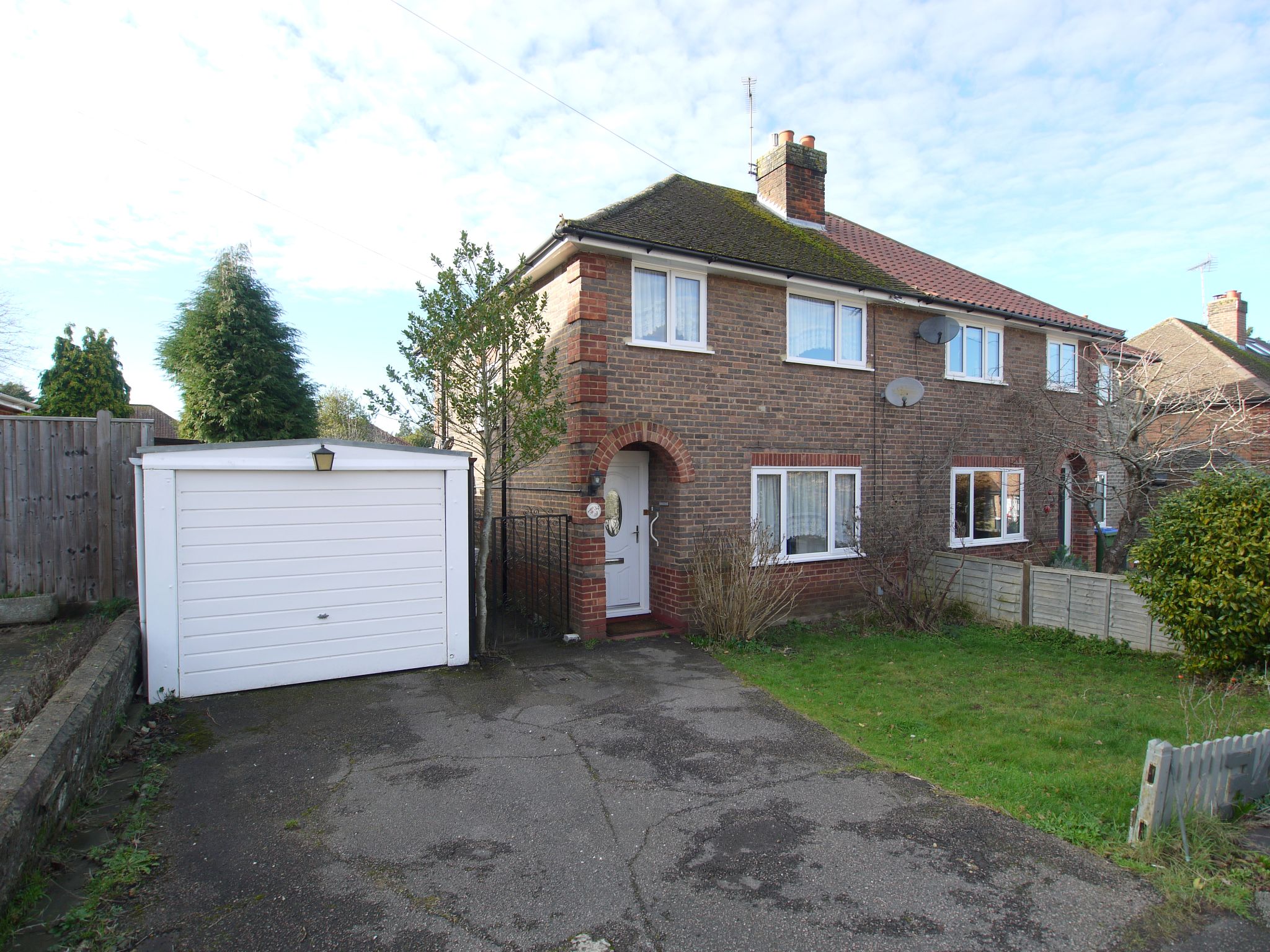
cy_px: 476
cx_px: 635
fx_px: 660
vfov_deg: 71.6
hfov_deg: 87.8
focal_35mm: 18
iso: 100
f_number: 5
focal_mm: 9
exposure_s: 1/200
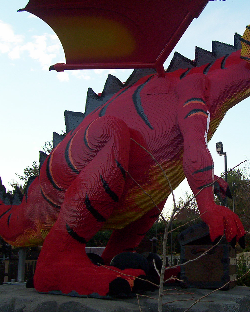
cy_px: 156
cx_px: 202
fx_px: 518
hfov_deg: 26.6
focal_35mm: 56
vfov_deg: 33.6
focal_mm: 5.77
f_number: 2.73
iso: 100
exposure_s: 1/188
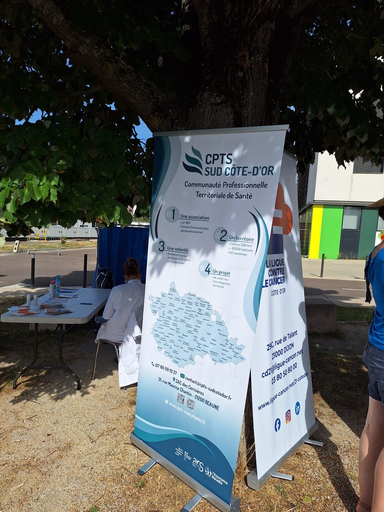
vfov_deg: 73.9
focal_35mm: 23
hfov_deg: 58.9
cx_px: 192
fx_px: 340
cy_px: 256
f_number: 1.8
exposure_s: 1/4386
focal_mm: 5.54
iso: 40
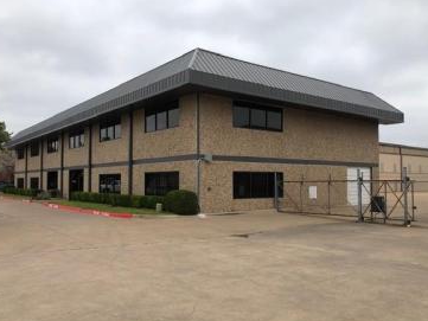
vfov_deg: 45.4
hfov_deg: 58.3
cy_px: 174
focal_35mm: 31
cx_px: 222
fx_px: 383
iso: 20
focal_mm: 3.99
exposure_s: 1/716
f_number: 1.8
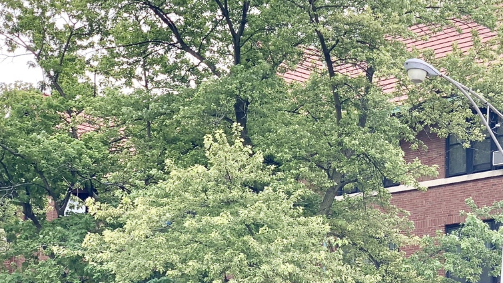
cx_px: 461
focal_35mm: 108
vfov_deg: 11.2
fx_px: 1441
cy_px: 207
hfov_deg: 19.4
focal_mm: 6
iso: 16
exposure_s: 1/73
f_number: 2.4
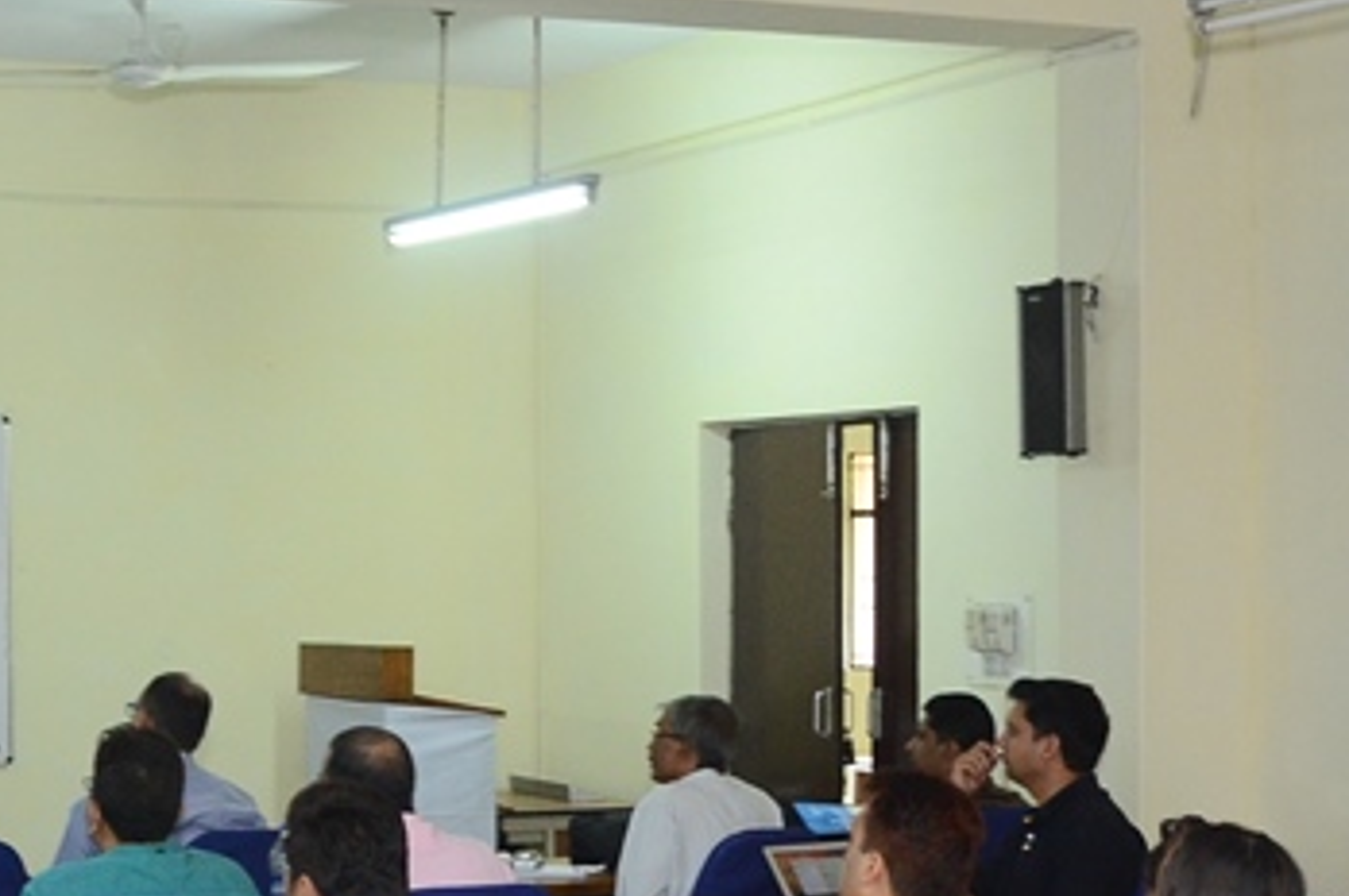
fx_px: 3119
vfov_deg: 16.3
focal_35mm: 83
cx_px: 232
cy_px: 699
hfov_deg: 24.0
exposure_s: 1/60
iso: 1250
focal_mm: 21
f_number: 4
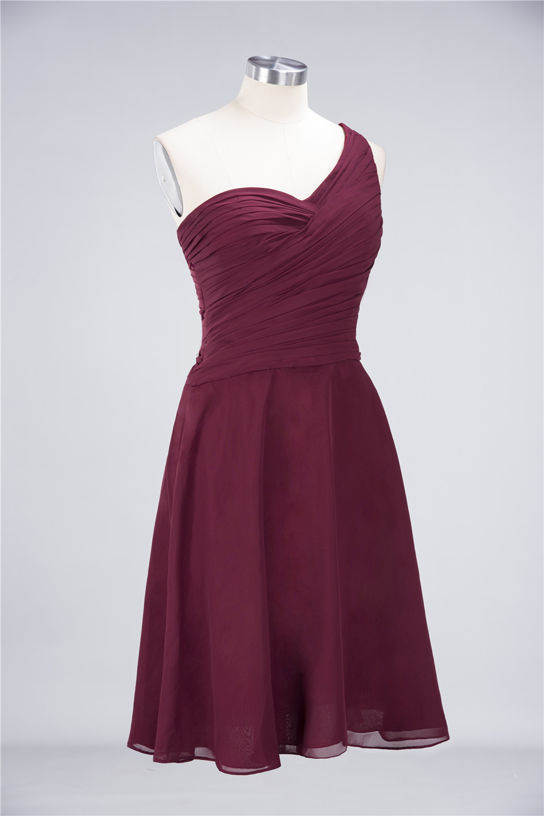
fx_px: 1766
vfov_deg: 26.0
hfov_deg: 17.5
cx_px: 272
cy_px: 408
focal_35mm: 78
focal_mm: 78
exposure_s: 1/100
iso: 100
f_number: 10
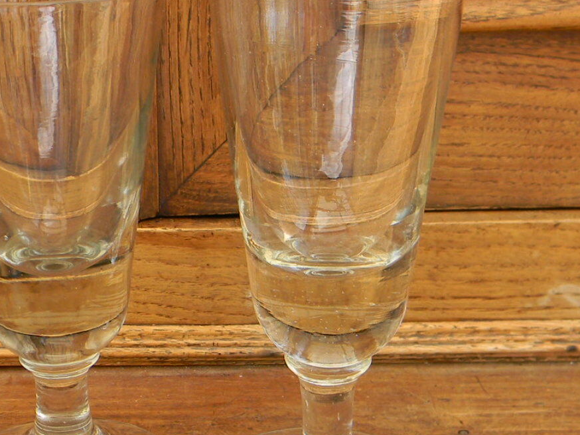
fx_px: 687
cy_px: 235
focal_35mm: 41
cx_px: 171
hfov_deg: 44.7
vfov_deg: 35.1
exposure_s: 1/120
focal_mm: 5
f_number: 3.5
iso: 80
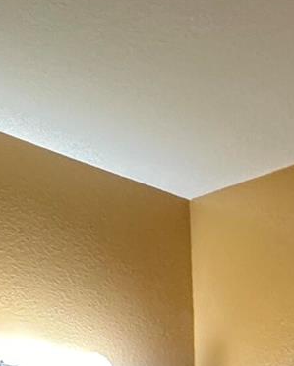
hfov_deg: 16.0
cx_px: 586
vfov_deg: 20.3
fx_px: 815
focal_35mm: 75
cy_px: 605
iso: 200
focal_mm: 2.22
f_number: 2.2
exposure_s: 1/60
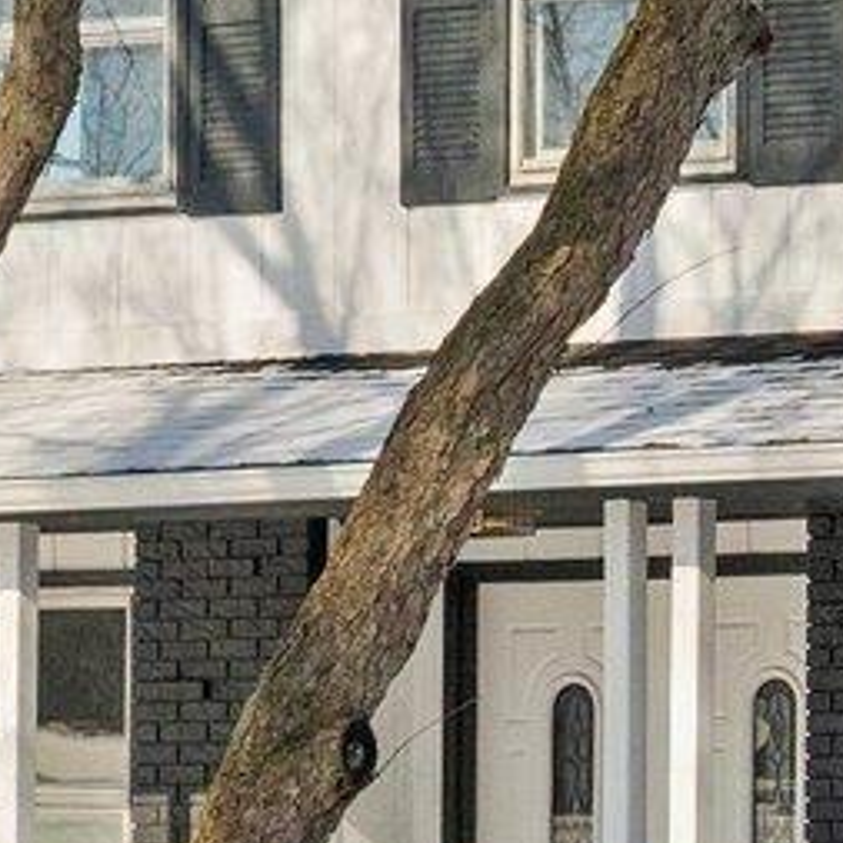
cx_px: 2252
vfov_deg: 8.5
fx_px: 5676
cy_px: 288
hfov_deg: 7.7
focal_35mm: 206
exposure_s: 1/4000
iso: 800
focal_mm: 20
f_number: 5
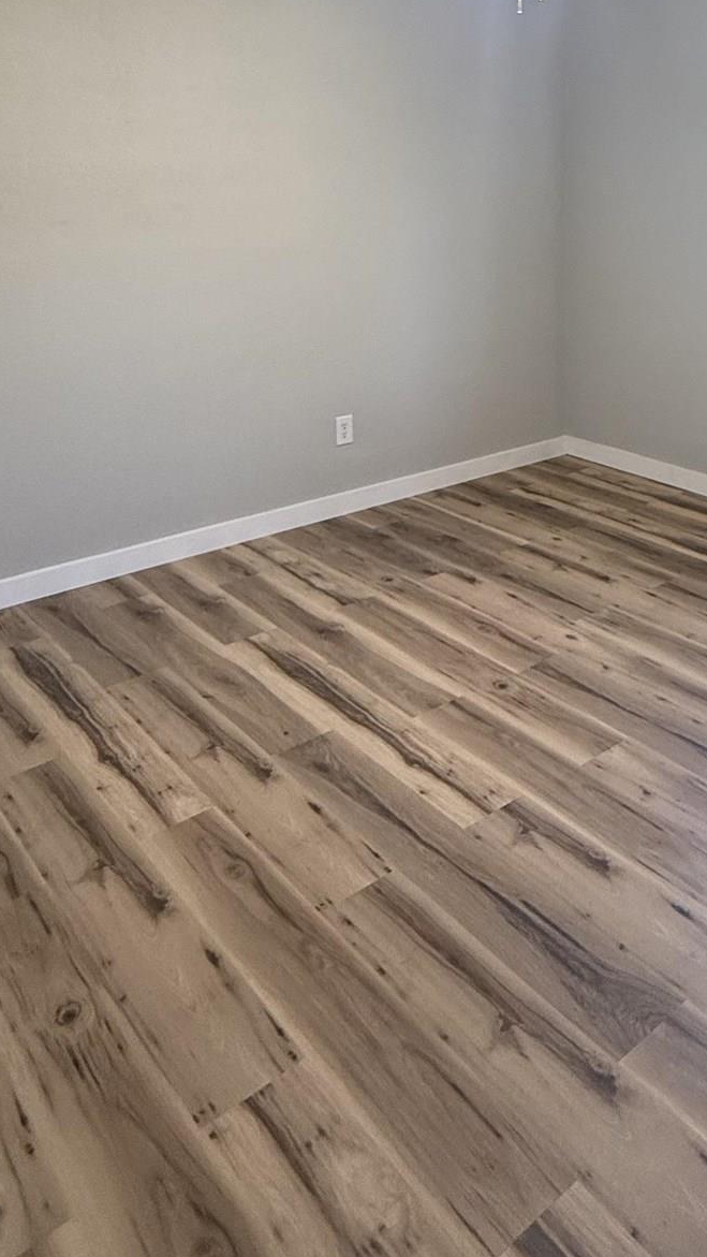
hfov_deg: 37.0
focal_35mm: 30
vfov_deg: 60.0
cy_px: 281
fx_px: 999
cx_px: 603
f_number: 2.2
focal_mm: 2.22
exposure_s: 1/120
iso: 250
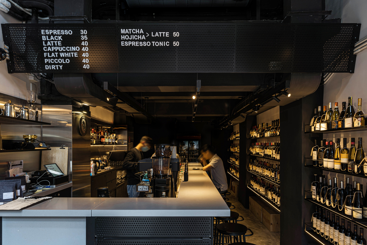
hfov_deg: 78.6
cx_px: 184
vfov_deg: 57.2
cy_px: 122
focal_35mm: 22
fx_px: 224
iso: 100
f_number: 10
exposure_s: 1/3
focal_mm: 22
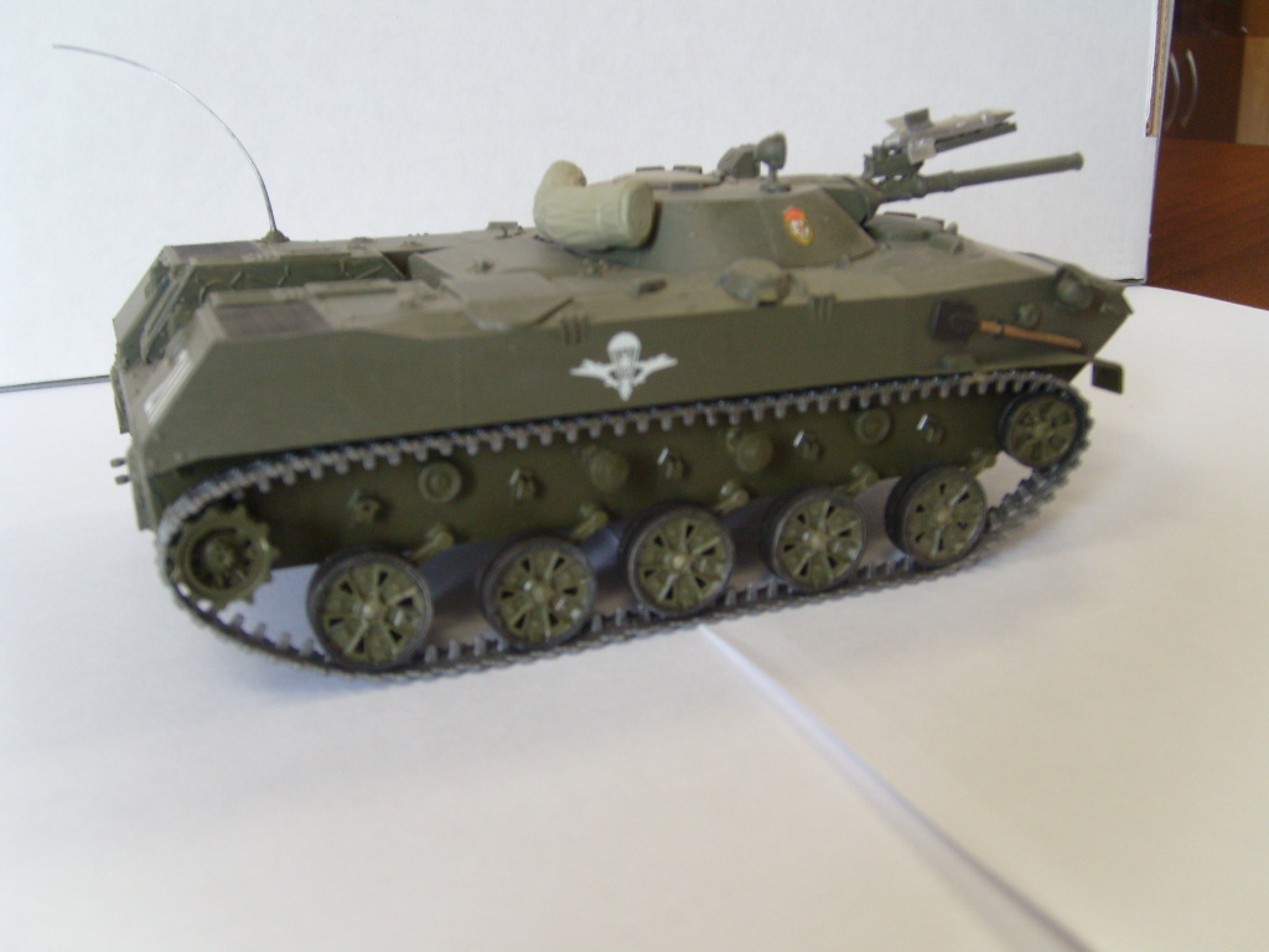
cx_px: 634
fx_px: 1283
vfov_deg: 40.7
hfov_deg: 52.6
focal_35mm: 35
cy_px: 476
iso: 100
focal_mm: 5.8
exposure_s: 1/30
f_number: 2.8
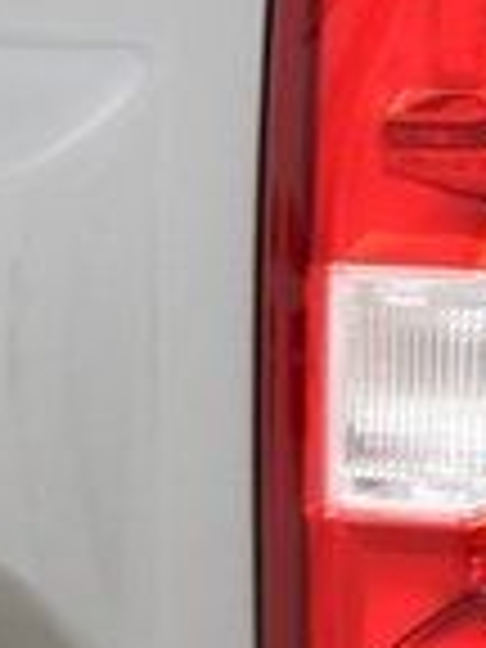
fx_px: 5504
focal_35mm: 294
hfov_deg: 5.0
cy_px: 547
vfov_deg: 6.7
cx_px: 693
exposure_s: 1/60
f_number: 3.5
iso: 1600
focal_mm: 46
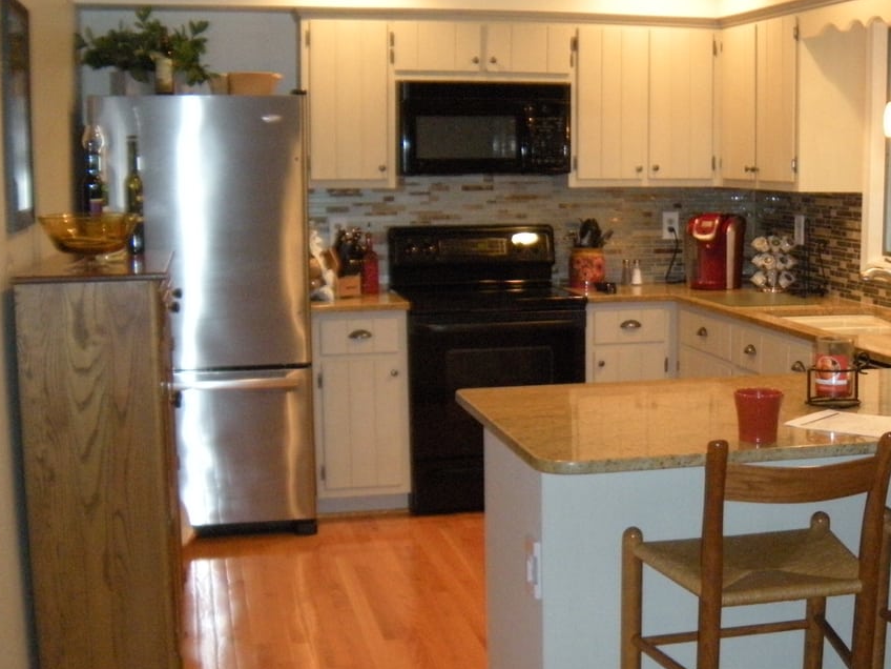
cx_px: 633
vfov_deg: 26.5
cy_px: 390
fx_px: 1416
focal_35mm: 55
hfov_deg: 34.4
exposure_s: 1/30
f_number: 3.8
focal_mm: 5.9
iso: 400
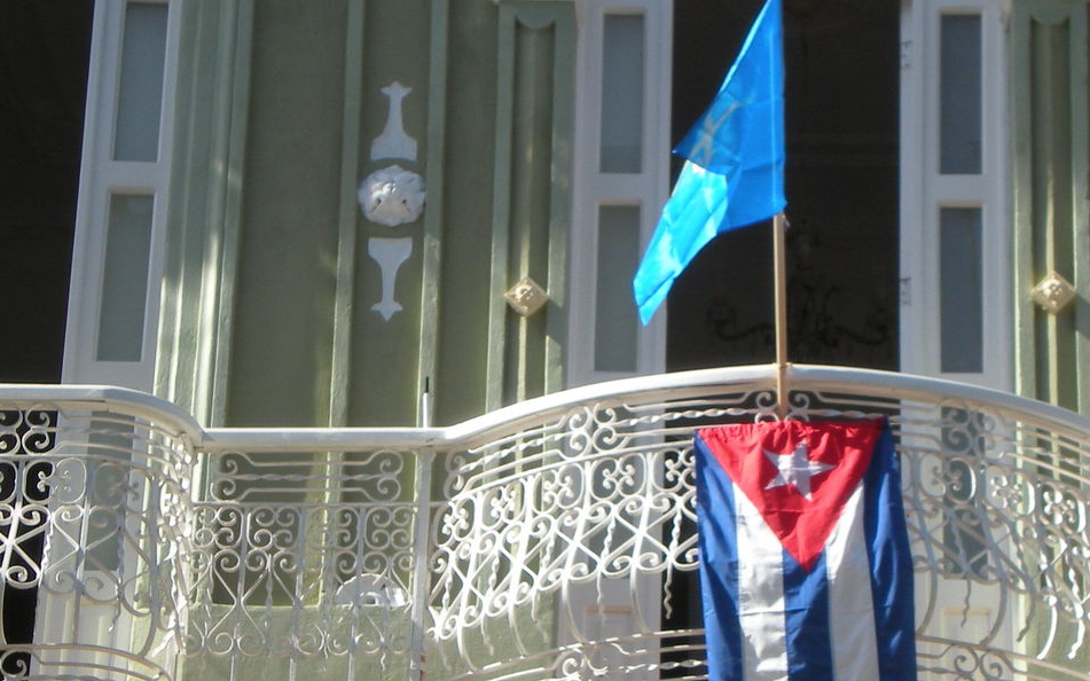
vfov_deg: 9.9
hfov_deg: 15.8
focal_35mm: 132
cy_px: 499
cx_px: 667
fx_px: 3921
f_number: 6.5
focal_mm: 12.3
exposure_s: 1/146
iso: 64
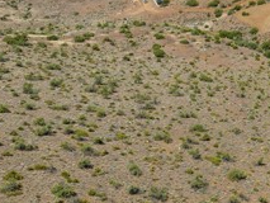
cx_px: 349
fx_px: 562
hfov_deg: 23.9
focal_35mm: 72
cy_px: 43
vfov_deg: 20.2
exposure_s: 1/2000
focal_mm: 12.29
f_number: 2.8
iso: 100
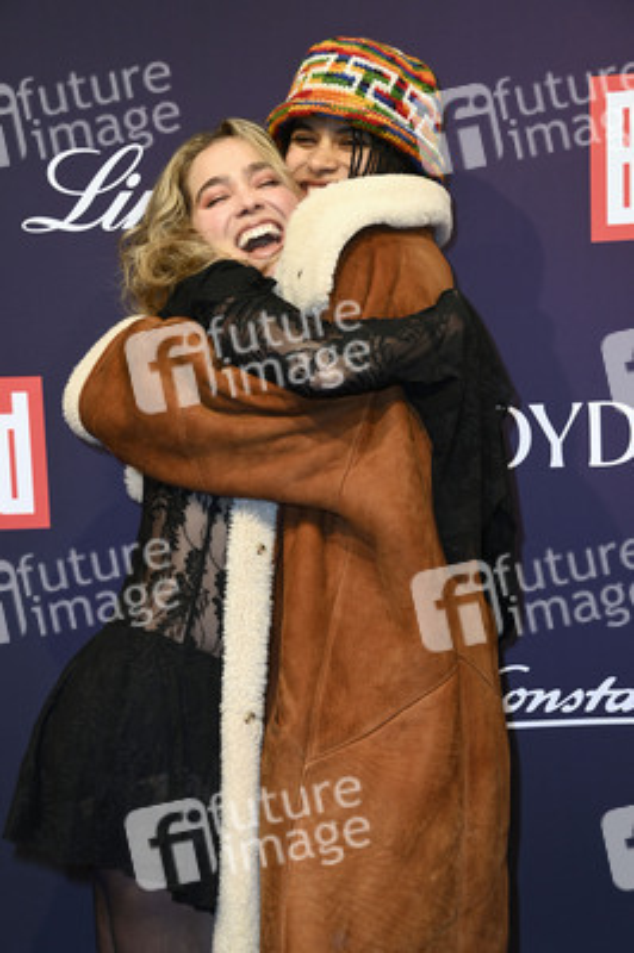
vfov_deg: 26.0
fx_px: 2064
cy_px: 476
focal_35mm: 78
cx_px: 317
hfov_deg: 17.5
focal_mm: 78
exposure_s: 1/250
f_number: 5.6
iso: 500
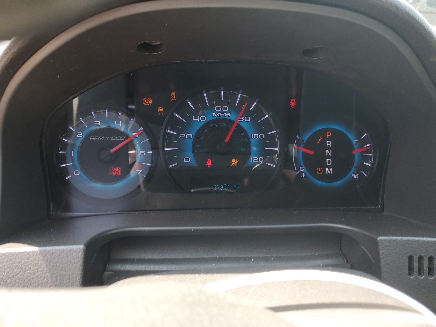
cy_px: 164
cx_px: 218
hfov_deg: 67.3
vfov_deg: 53.1
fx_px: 327
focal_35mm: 26
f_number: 1.5
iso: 50
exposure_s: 1/125
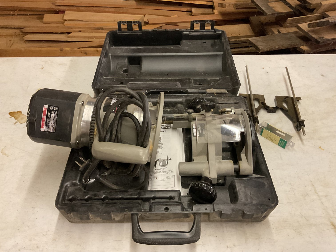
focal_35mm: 29
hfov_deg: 61.7
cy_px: 126
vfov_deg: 48.2
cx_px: 168
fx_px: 282
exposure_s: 1/40
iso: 320
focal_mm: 3
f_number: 1.8
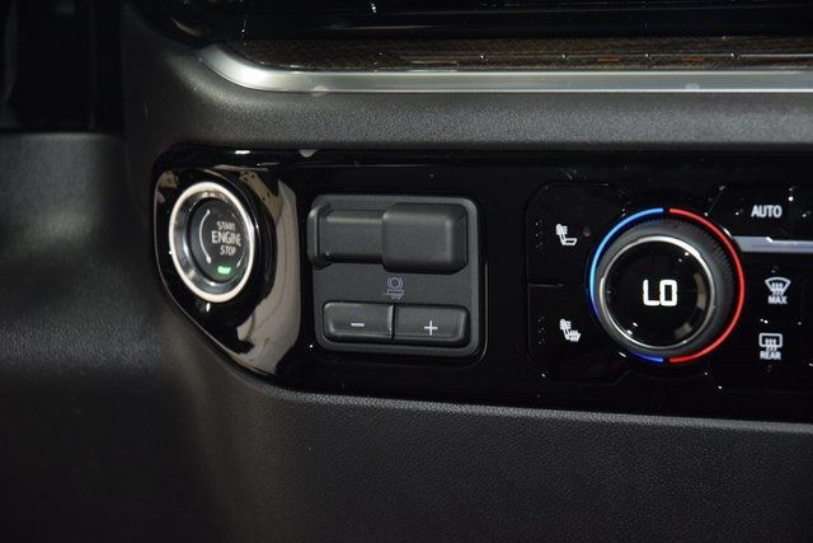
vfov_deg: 13.0
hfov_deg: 19.5
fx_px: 2372
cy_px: 272
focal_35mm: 105
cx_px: 406
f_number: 4.5
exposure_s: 1/25
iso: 2000
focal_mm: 70
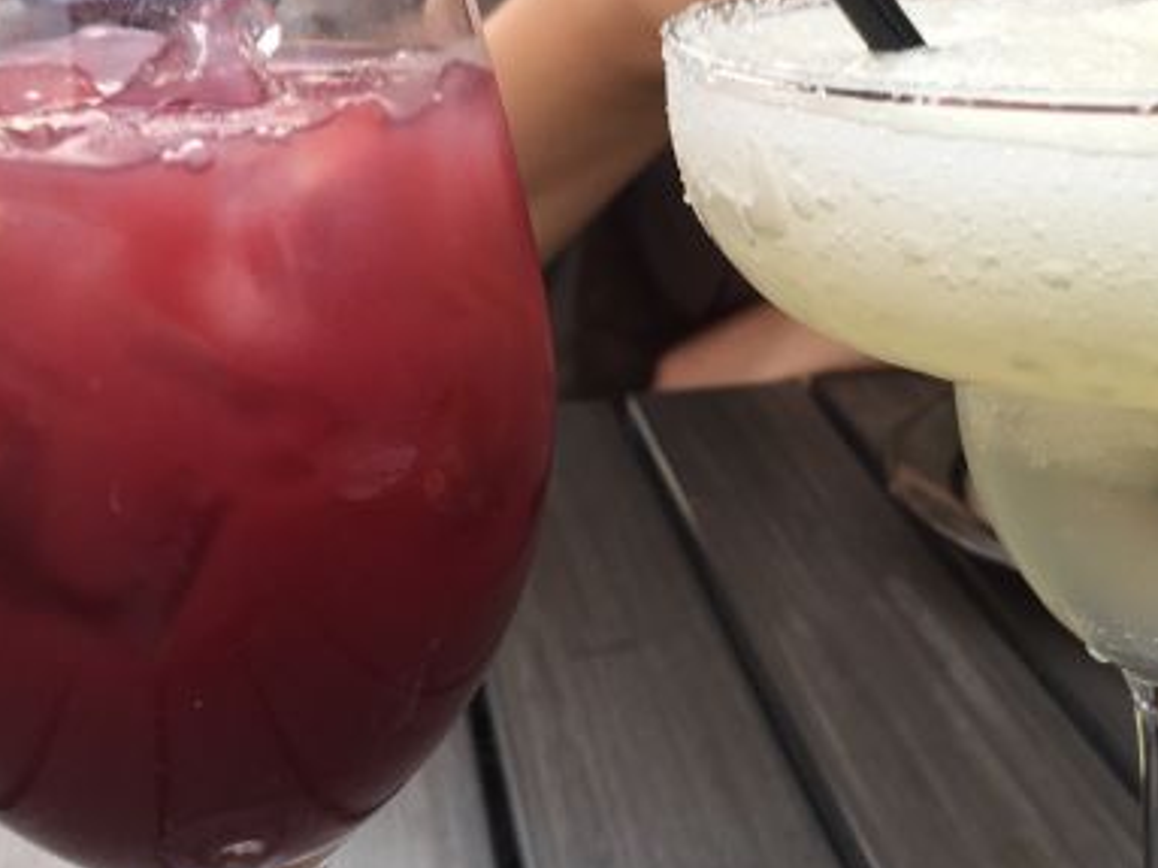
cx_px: 753
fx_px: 1772
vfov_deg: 27.5
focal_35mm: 53
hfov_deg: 35.9
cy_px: 440
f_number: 2.2
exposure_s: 1/50
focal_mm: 4.15
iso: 40
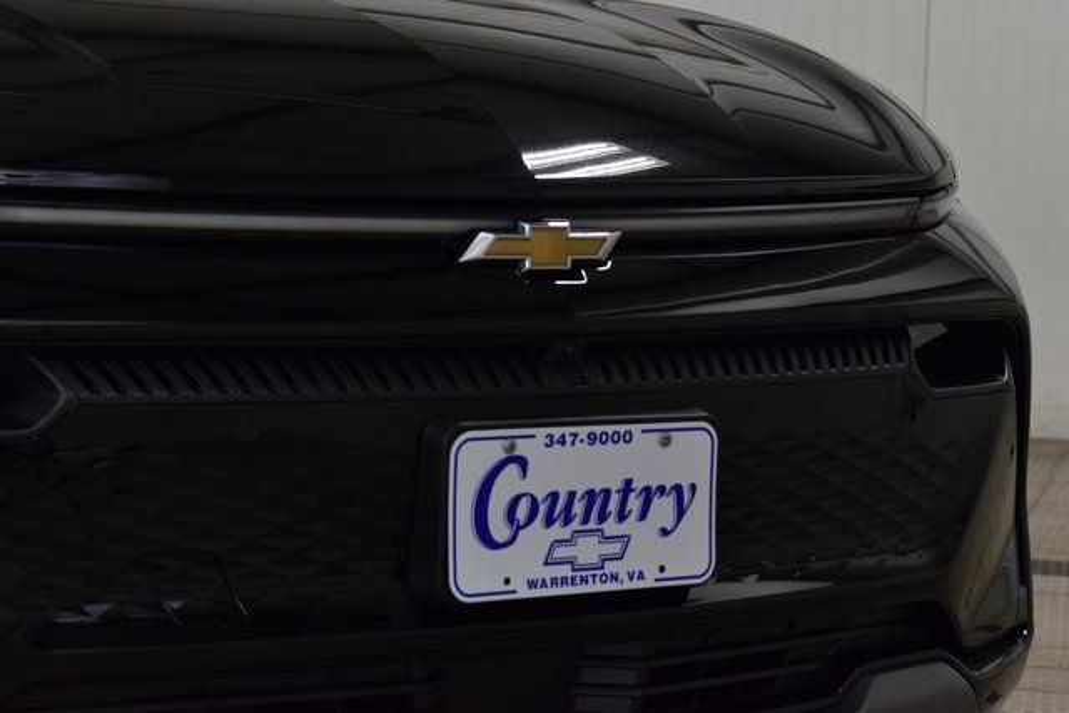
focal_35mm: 105
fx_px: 3118
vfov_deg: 13.0
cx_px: 534
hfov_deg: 19.5
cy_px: 356
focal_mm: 70
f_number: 6.3
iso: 1600
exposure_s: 1/125
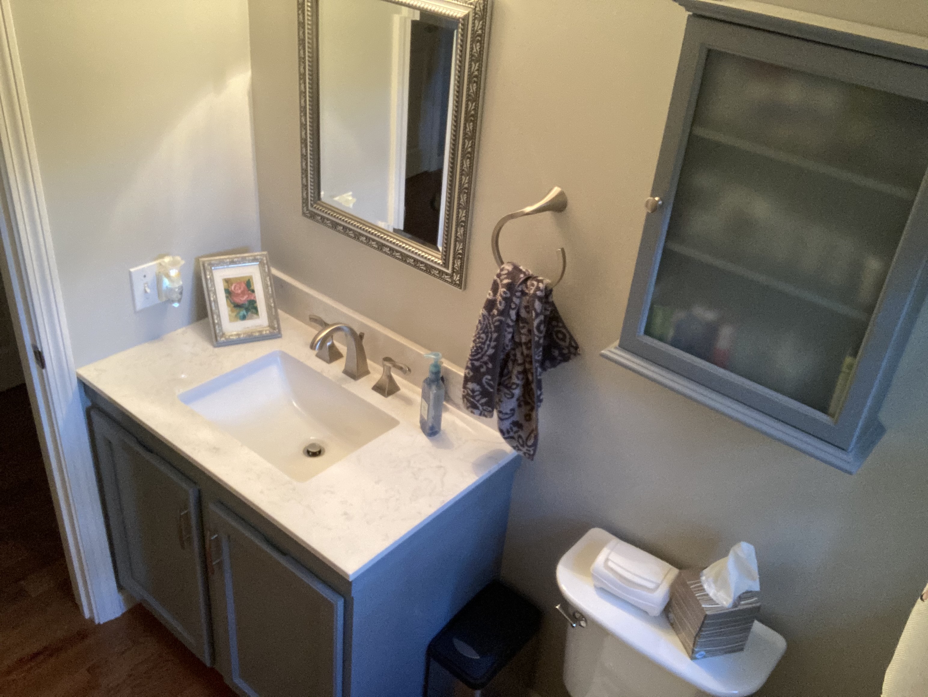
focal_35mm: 32
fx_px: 858
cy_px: 348
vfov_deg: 44.2
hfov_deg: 56.8
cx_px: 464
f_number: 2.2
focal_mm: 2.87
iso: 500
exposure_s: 1/20
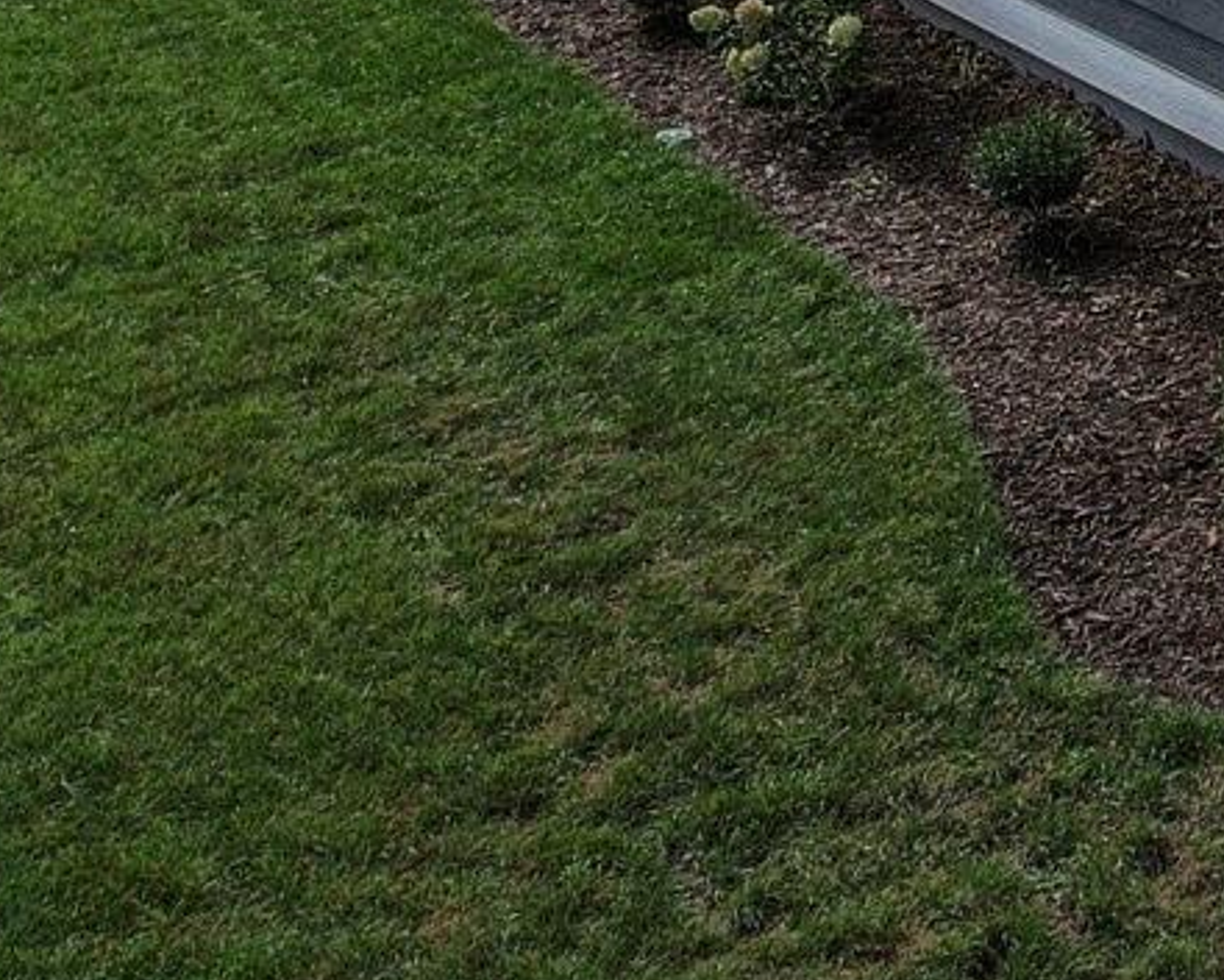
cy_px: -670
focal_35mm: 96
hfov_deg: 16.1
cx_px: 2362
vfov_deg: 14.5
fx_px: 3478
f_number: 2.8
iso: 100
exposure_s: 1/640
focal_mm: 8.4
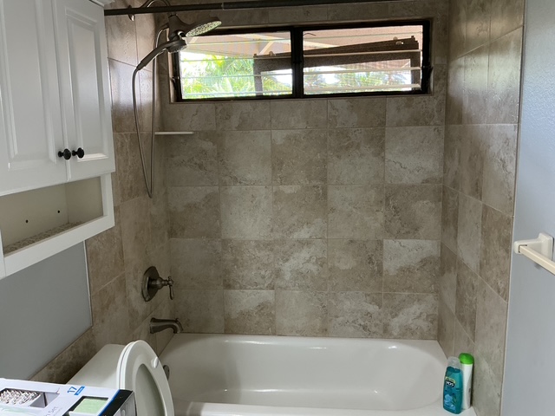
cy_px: 208
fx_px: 465
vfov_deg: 48.2
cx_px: 278
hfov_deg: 61.7
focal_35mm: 29
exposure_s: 1/60
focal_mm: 3
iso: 125
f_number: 1.8
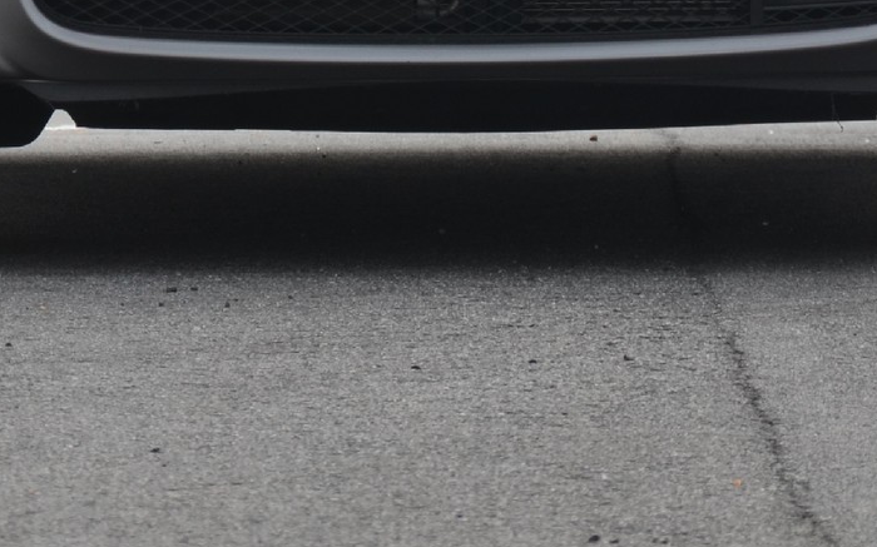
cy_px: -412
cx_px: 432
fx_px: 12372
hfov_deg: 4.1
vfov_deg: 2.5
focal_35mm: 518
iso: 140
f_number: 8
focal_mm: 95
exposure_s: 1/250
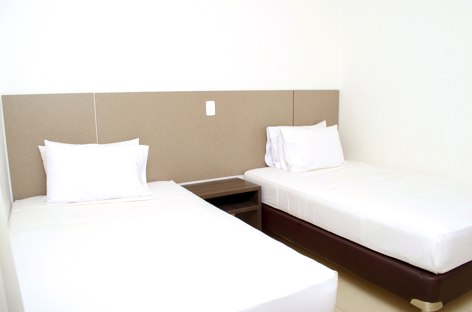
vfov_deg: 47.7
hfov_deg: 67.5
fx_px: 353
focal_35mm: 27
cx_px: 236
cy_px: 156
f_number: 8
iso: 200
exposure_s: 1/200
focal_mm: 18
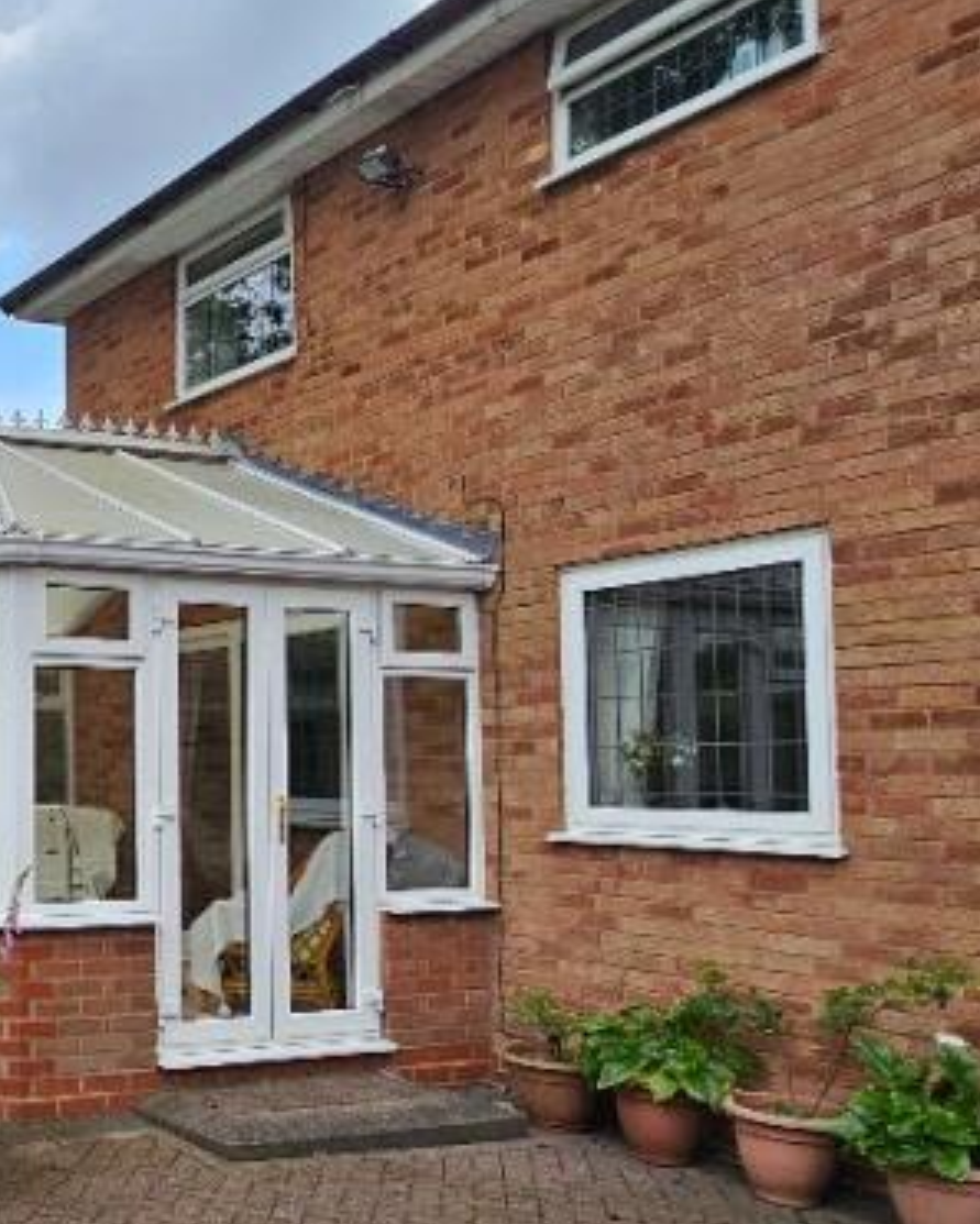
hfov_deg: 34.6
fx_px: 1268
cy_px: 723
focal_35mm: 35
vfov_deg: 51.2
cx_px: -168
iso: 50
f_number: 2.2
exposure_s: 1/960
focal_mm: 2.2
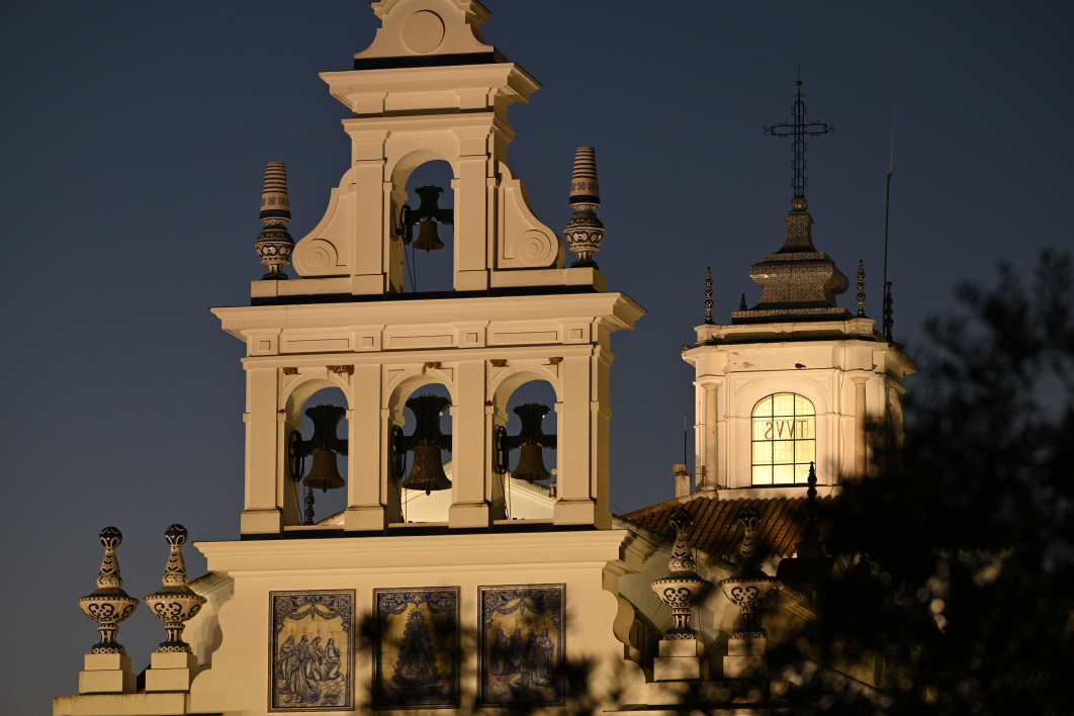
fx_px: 5370
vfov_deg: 7.6
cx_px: 537
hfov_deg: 11.4
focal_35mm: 180
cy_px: 358
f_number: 5.6
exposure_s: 1/40
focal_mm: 180
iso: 1600
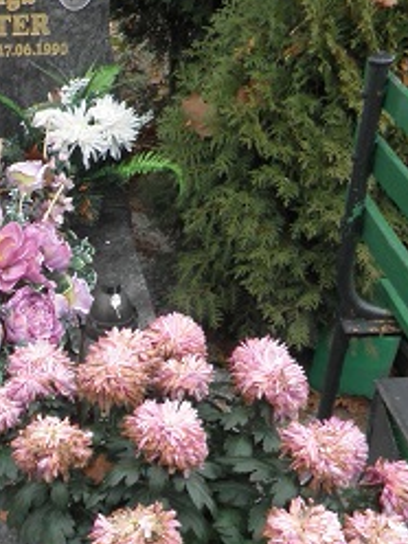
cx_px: -37
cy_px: 388
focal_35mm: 62
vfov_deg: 30.8
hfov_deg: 22.4
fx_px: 974
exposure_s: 1/30
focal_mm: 4.3
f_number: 3.3
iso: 64
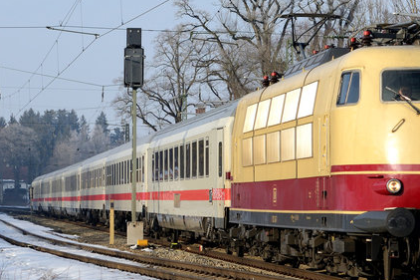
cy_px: 61
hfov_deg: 10.3
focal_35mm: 199
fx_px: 2321
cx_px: 269
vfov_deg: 6.9
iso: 320
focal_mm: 70
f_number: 6.3
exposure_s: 1/1600
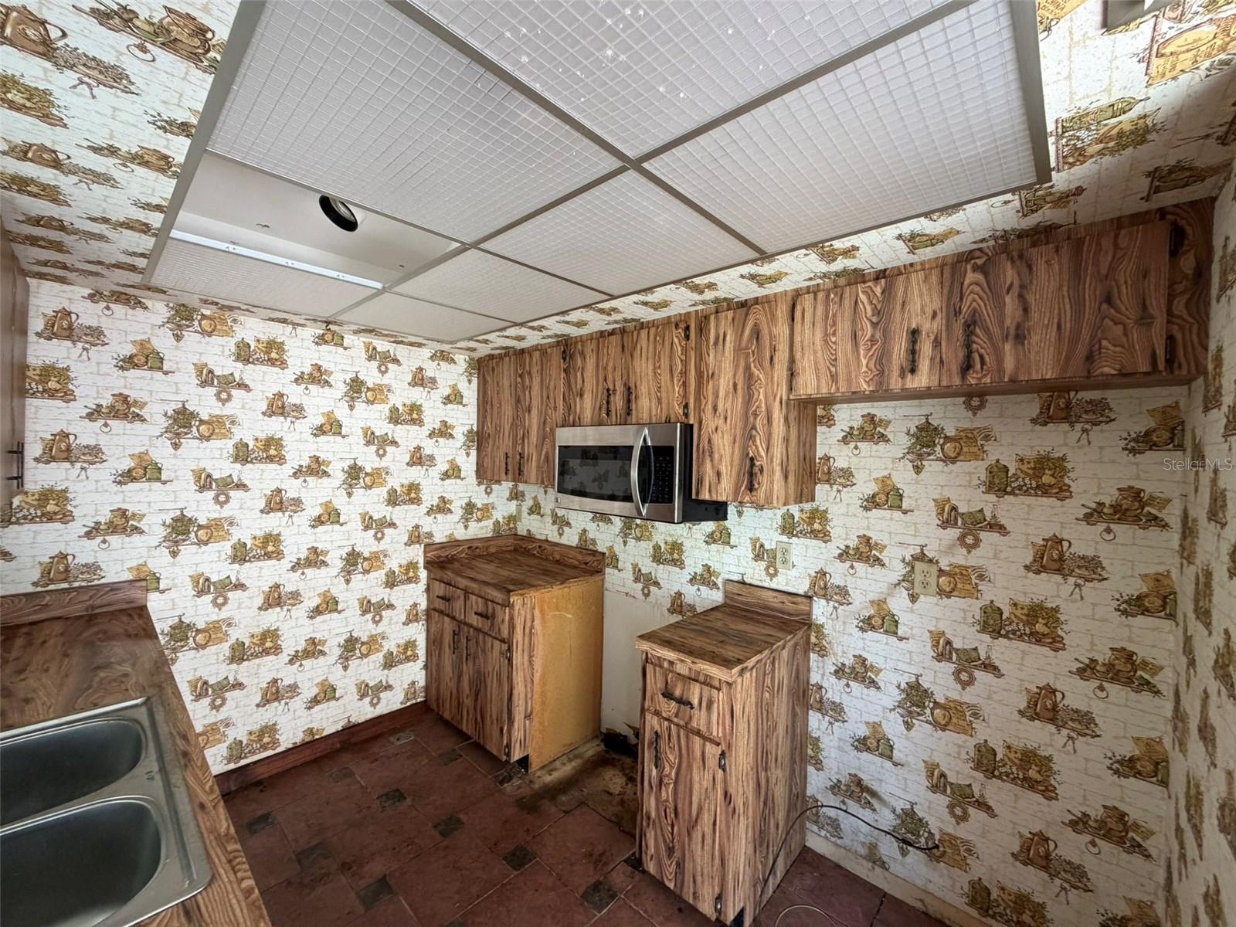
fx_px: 500
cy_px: 464
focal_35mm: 14
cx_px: 618
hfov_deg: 102.1
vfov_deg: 85.7
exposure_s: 1/121
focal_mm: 2.22
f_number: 2.2
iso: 320
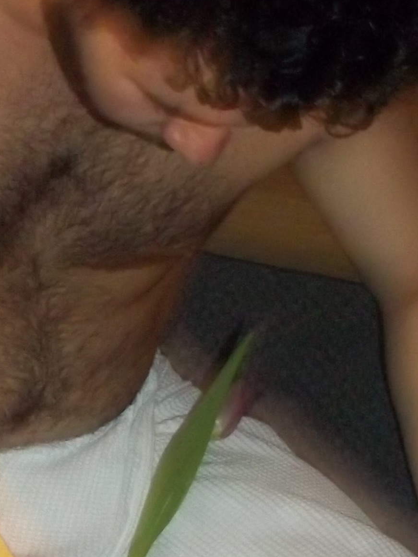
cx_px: 33
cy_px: 308
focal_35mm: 124
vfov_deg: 15.9
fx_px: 1996
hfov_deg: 11.9
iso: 320
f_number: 3.1
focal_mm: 6.5
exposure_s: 1/30
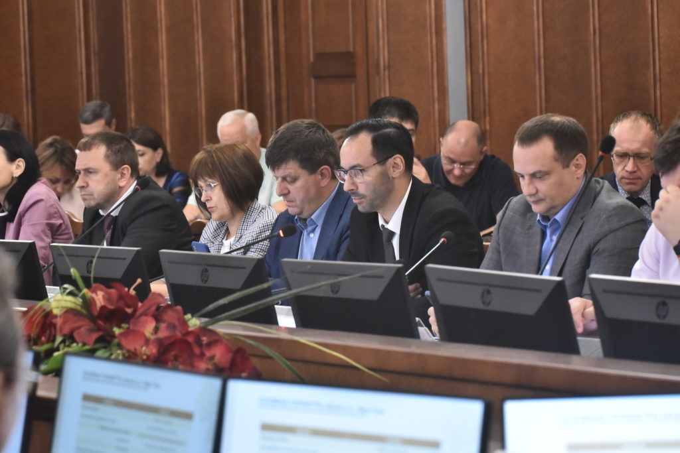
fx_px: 2928
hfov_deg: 13.2
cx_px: 340
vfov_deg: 8.9
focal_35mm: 155
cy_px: 226
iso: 8000
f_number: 9
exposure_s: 1/100
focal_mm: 155
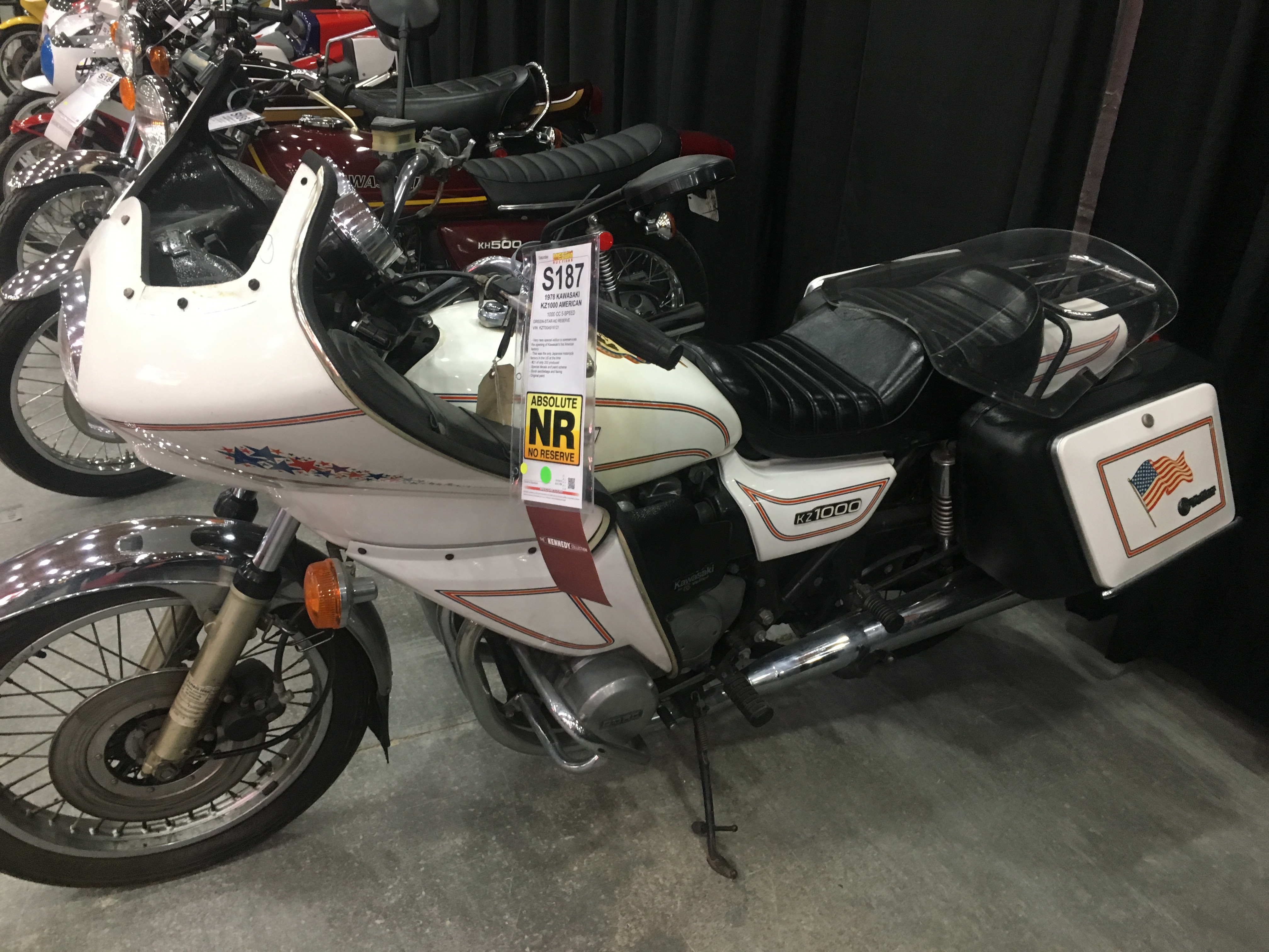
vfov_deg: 48.2
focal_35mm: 29
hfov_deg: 61.7
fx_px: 1063
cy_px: 476
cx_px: 634
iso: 160
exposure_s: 1/30
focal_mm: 4.15
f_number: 2.2
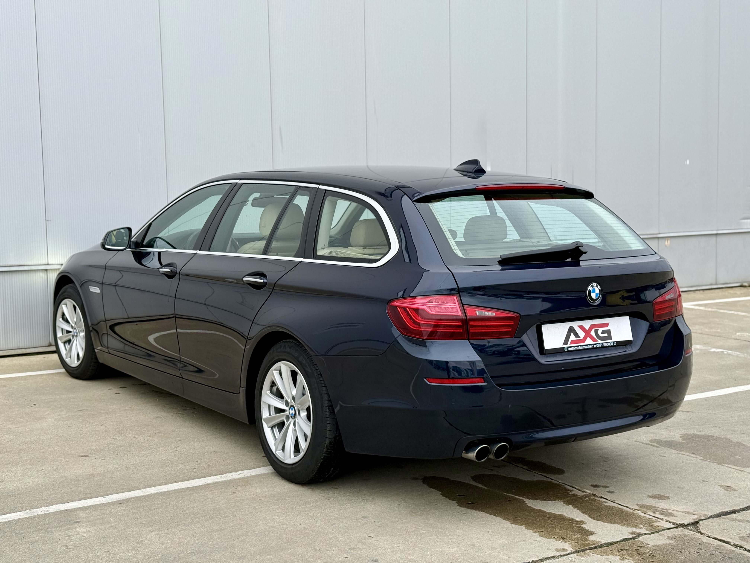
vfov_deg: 30.3
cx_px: 375
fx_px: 1040
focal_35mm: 48
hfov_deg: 39.7
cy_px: 282
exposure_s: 1/855
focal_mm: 6.76
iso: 80
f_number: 1.78
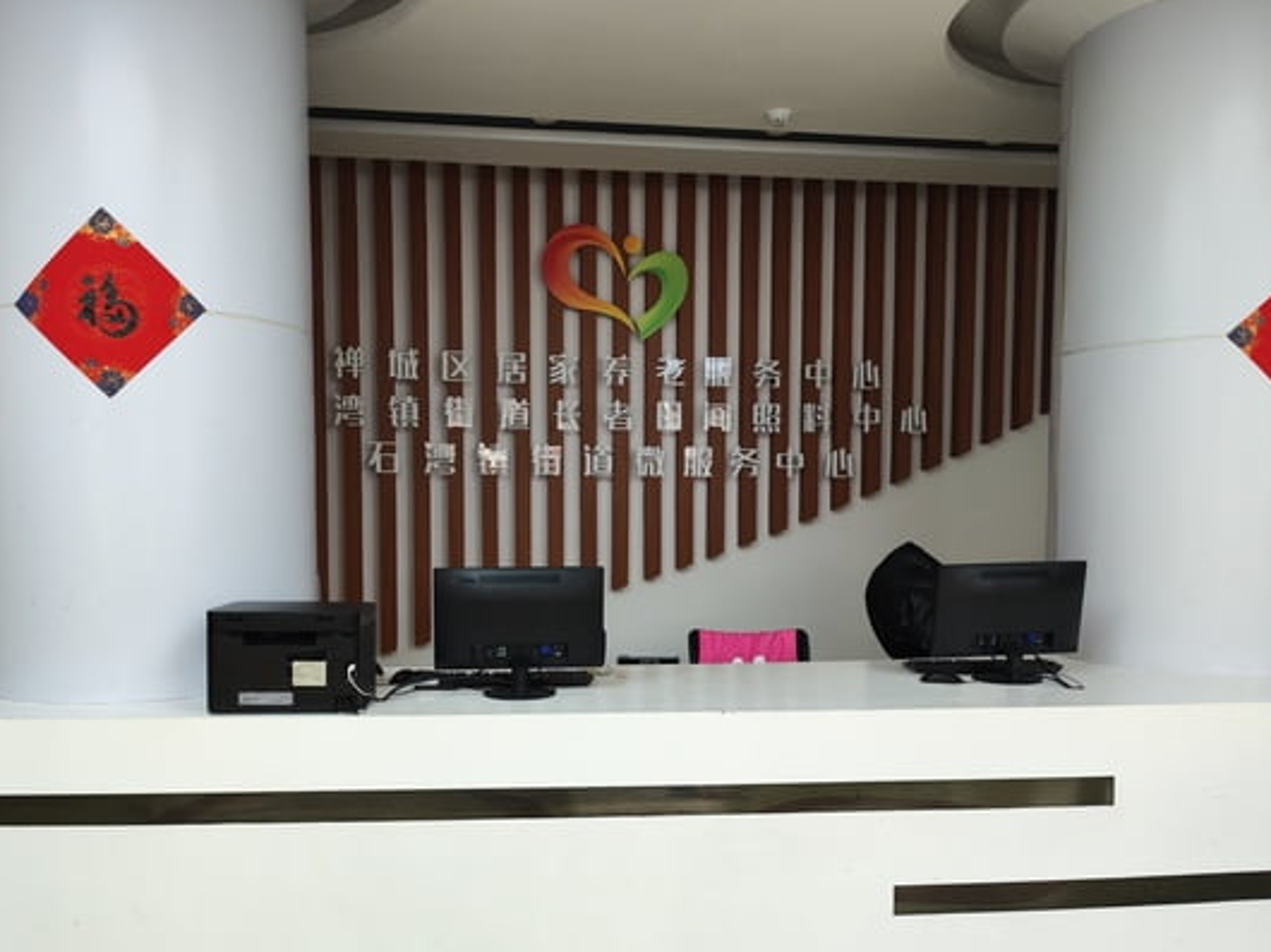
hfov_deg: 61.7
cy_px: 568
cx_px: 607
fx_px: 1064
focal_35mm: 29
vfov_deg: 47.9
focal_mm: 6.92
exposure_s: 1/100
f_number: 1.9
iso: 329
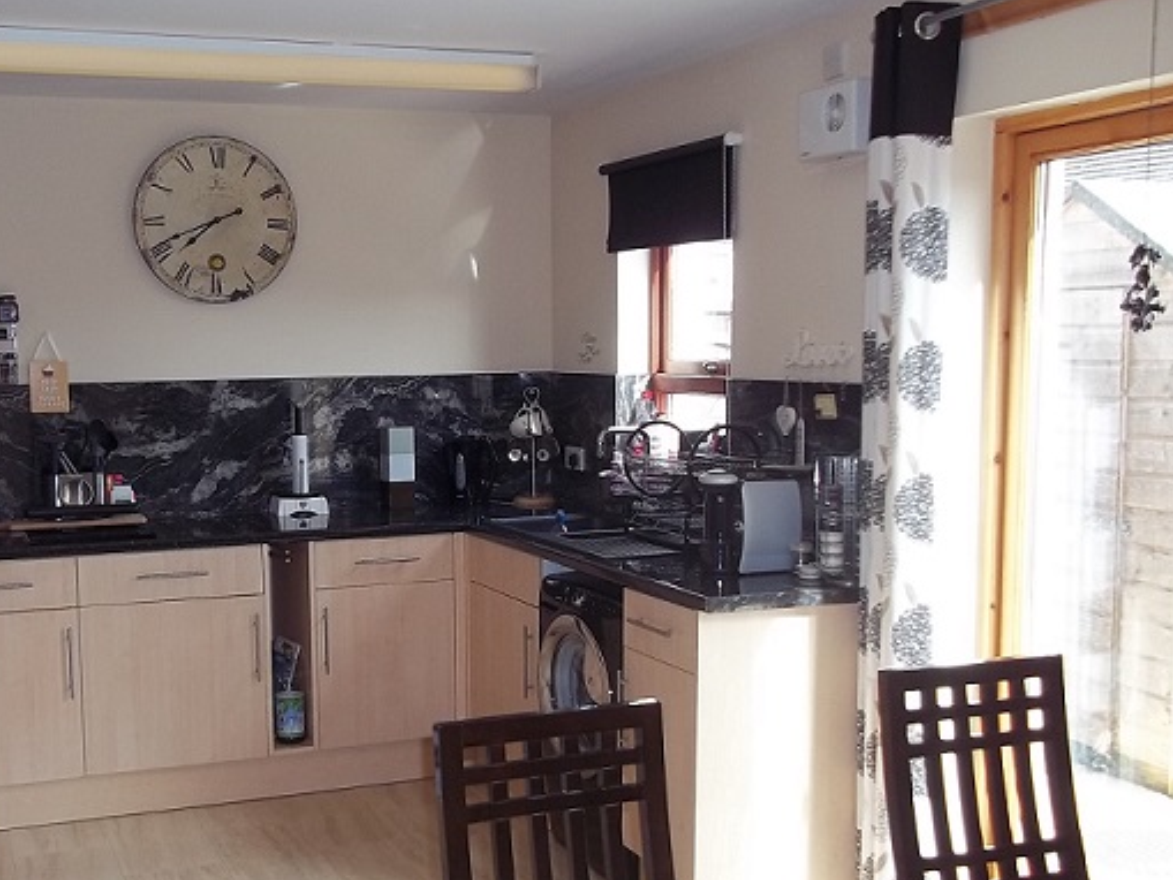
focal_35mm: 43
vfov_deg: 33.5
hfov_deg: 43.6
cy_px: 508
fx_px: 1457
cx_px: 463
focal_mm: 5.7
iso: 100
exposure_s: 1/125
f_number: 2.9
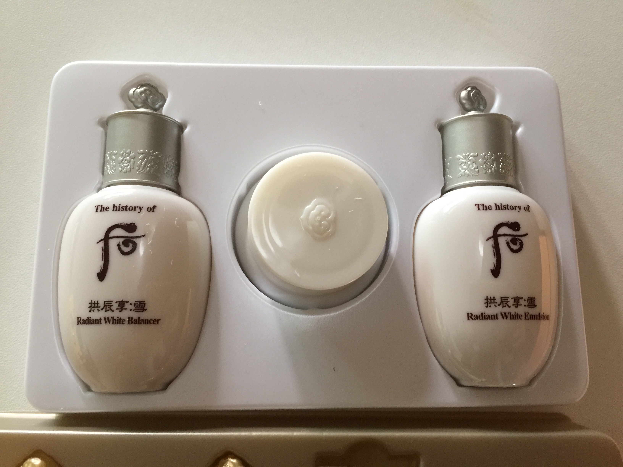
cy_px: 234
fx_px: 522
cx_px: 312
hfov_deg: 61.7
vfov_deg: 48.2
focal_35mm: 29
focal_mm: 4.15
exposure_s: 1/17
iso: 100
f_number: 2.2
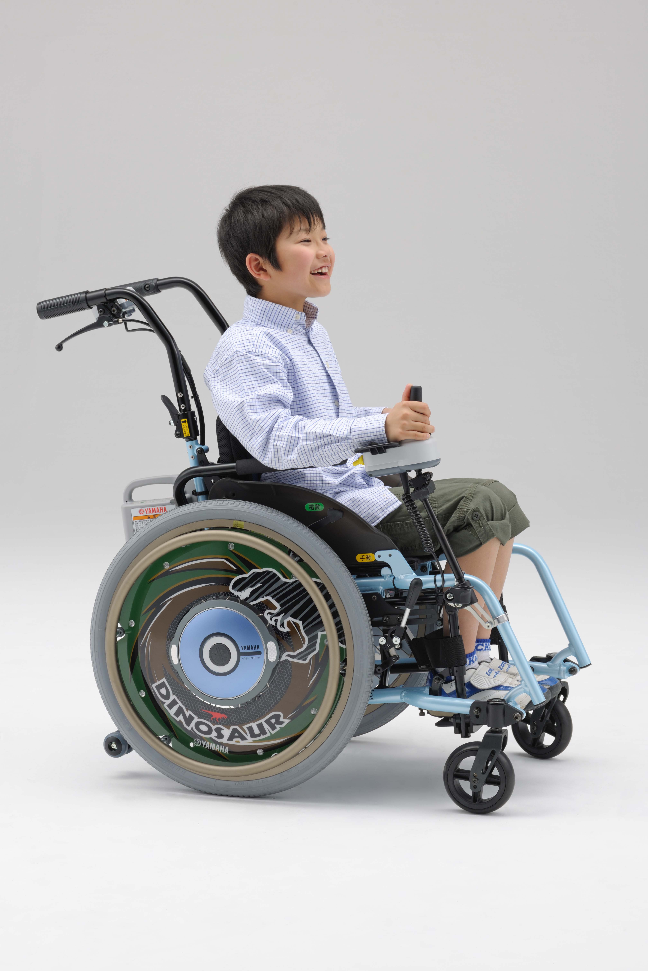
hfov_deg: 13.0
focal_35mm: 105
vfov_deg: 19.5
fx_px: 2835
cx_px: 324
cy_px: 486
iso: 100
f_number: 16
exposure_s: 1/125
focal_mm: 105
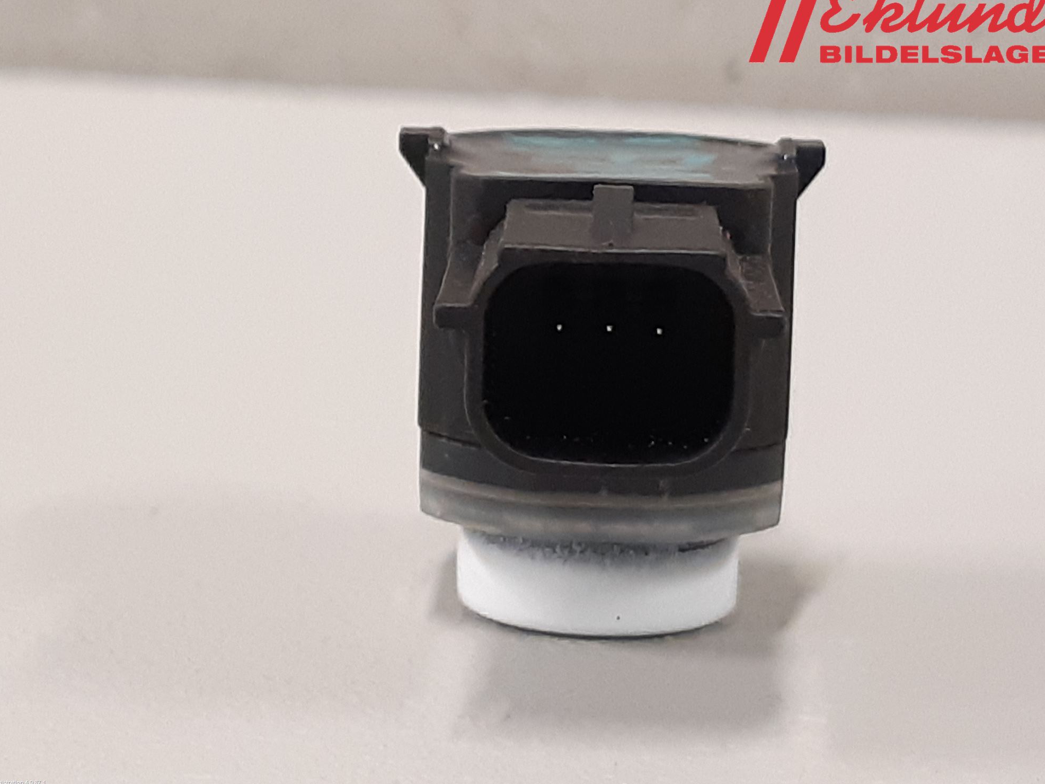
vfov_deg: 51.3
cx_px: 532
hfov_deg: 65.3
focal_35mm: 27
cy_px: 380
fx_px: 815
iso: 200
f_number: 1.7
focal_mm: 3.93
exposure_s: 1/50
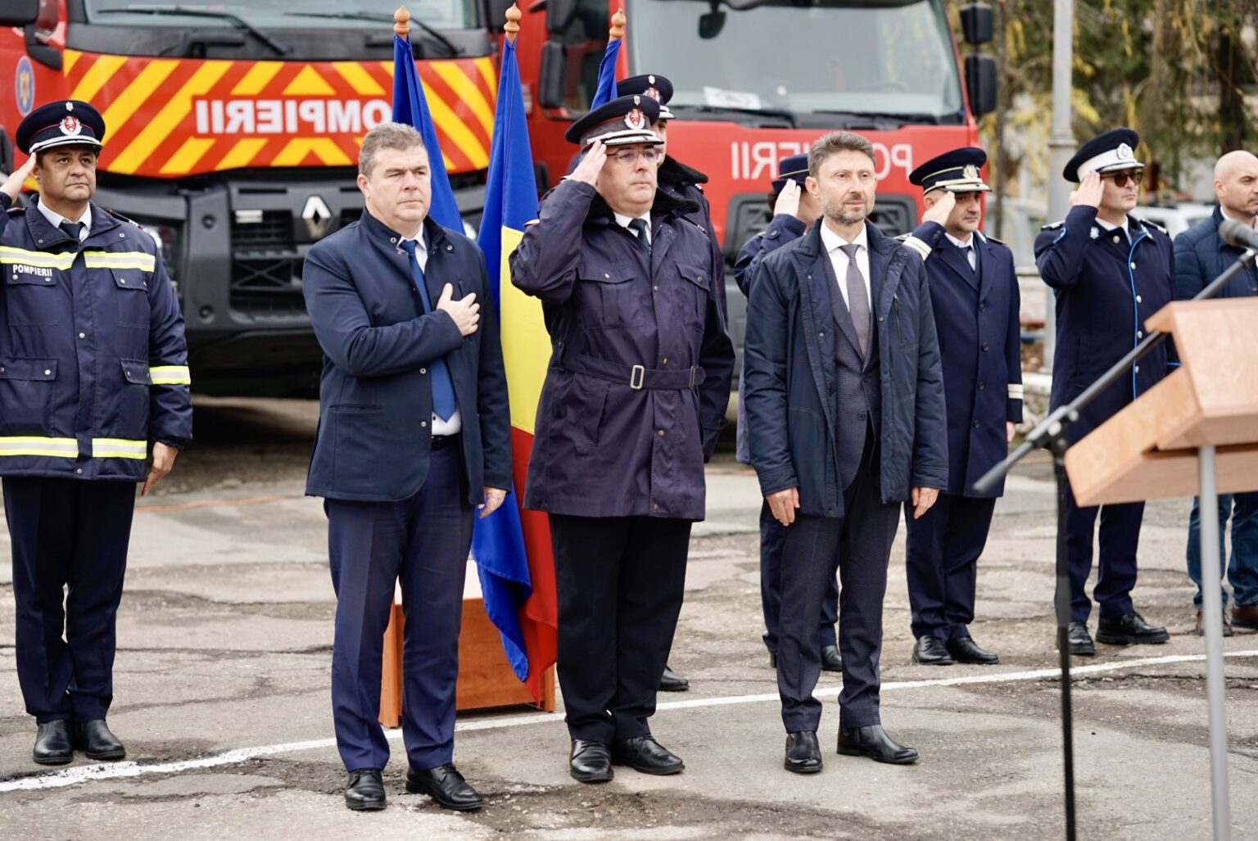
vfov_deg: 16.1
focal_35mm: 85
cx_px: 629
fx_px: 2973
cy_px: 420
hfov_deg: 23.9
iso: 250
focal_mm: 85
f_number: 2.8
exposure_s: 1/400
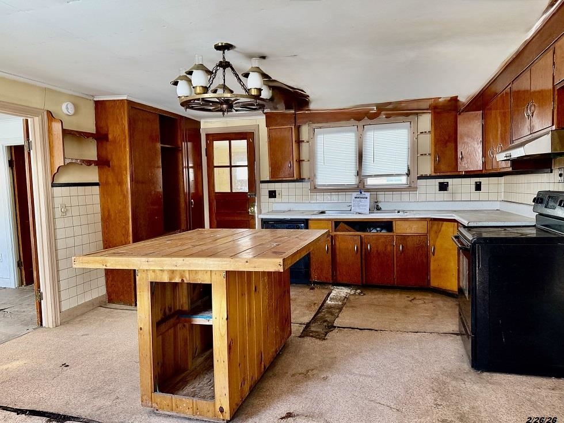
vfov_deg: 56.8
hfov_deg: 71.6
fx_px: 391
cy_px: 212
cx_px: 282
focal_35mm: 24
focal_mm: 6.76
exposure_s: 1/154
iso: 200
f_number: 1.78
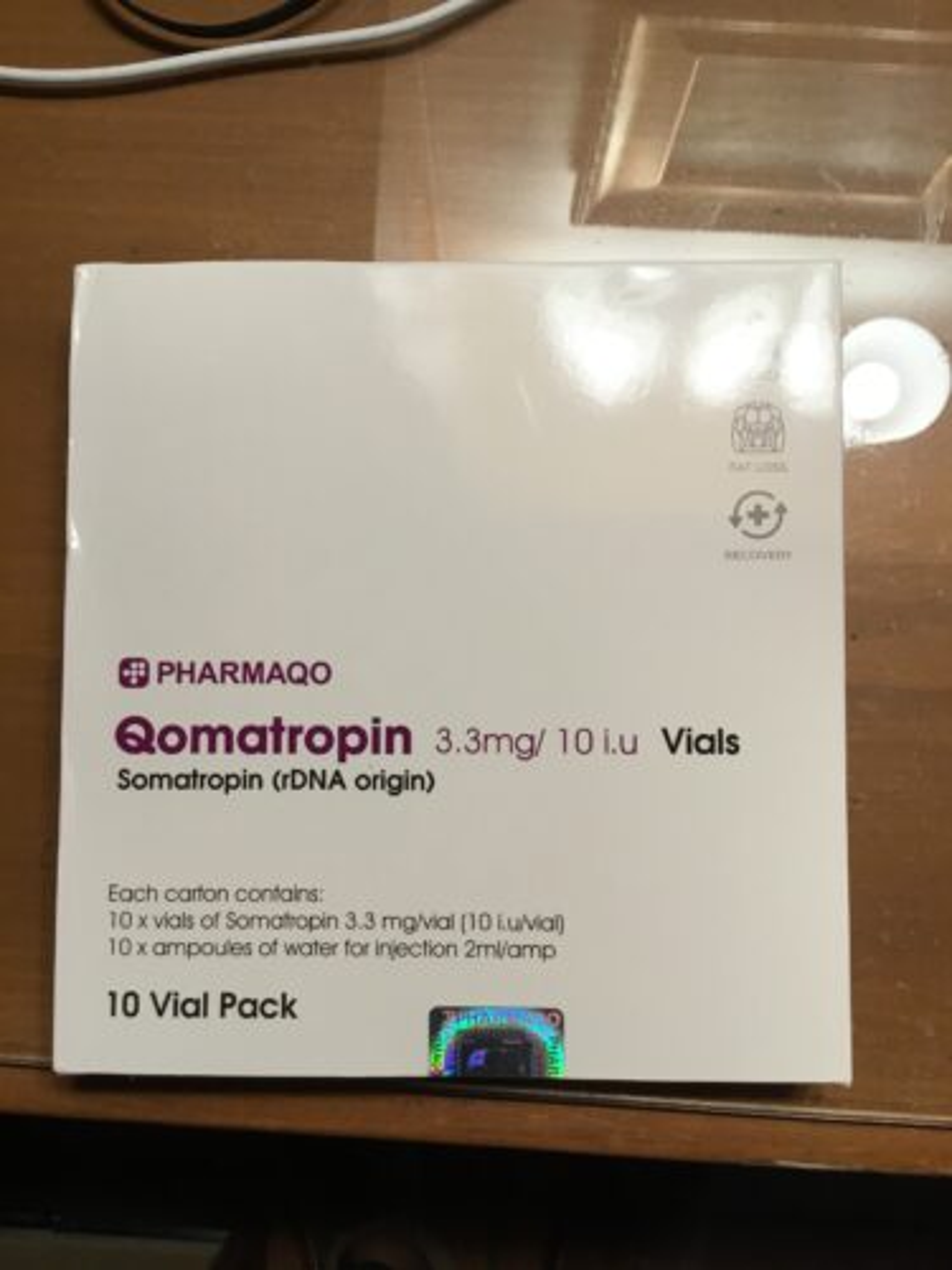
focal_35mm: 31
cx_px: 476
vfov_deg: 58.4
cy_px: 635
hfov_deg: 45.4
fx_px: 1137
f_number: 2.4
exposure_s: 1/30
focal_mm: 3.3
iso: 50
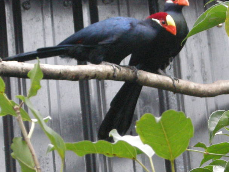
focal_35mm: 268
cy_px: 118
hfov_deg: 7.4
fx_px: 1773
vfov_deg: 5.5
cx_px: 145
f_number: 4.7
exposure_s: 1/63.8
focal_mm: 21.5
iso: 376
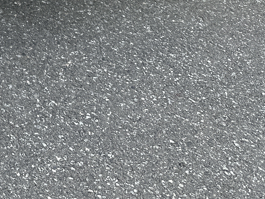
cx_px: -156
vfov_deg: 14.3
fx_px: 712
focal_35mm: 93
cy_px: -139
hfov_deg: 18.2
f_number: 1.78
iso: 80
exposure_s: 1/594
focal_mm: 6.86
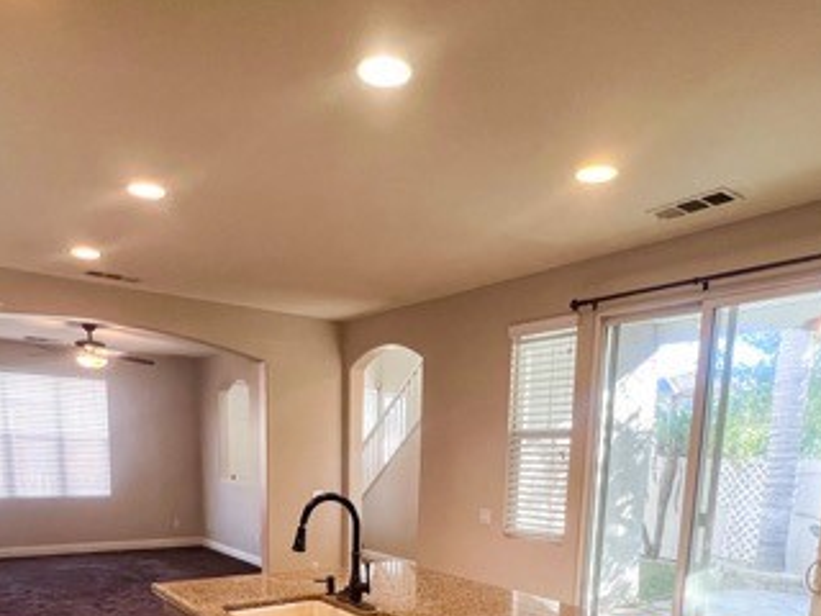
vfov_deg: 47.2
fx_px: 617
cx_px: 405
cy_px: 565
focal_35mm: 26
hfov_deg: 67.3
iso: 200
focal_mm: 1.57
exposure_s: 1/120
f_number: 1.8
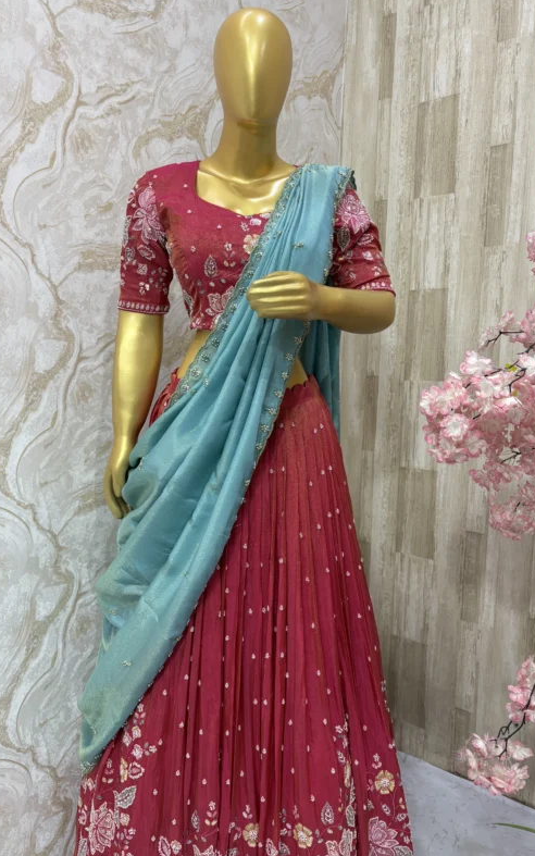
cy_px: 431
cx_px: 264
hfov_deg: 44.5
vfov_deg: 66.5
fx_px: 653
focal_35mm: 28
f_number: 1.6
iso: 100
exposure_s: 1/100
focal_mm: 6
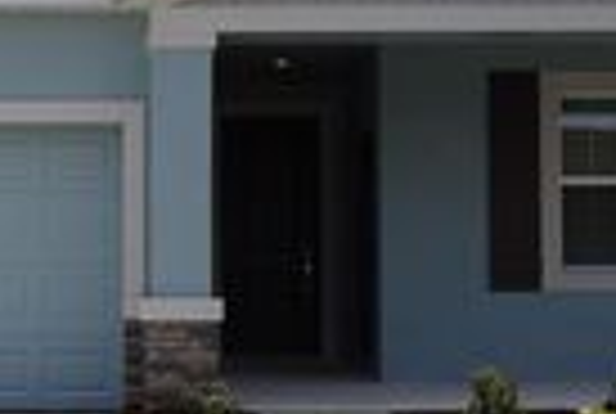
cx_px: 180
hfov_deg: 24.1
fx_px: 1431
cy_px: 232
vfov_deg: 16.4
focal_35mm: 83
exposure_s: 1/1000
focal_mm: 15.3
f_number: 5.6
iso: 100
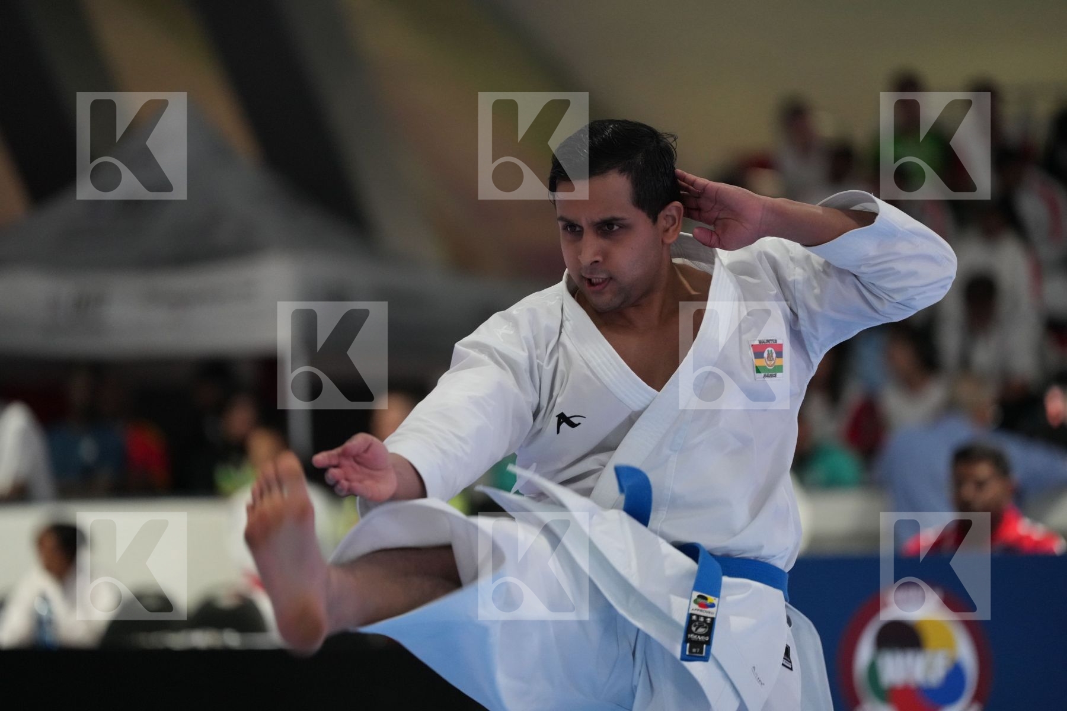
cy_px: 356
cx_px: 534
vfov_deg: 7.3
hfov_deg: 10.9
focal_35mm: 188
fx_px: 5572
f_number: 2.8
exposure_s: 1/250
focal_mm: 188
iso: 4000
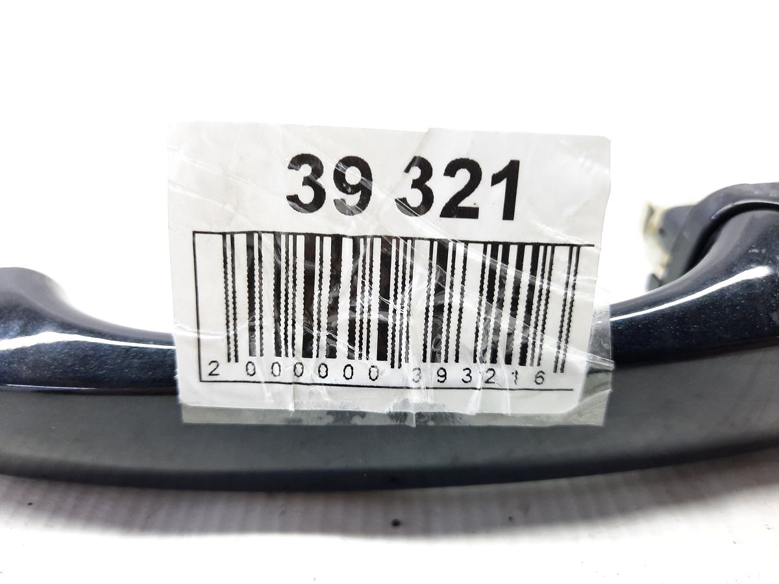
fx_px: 563
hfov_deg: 69.4
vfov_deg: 54.9
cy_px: 292
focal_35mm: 25
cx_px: 390
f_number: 2
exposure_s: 1/50
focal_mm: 4.6
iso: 200
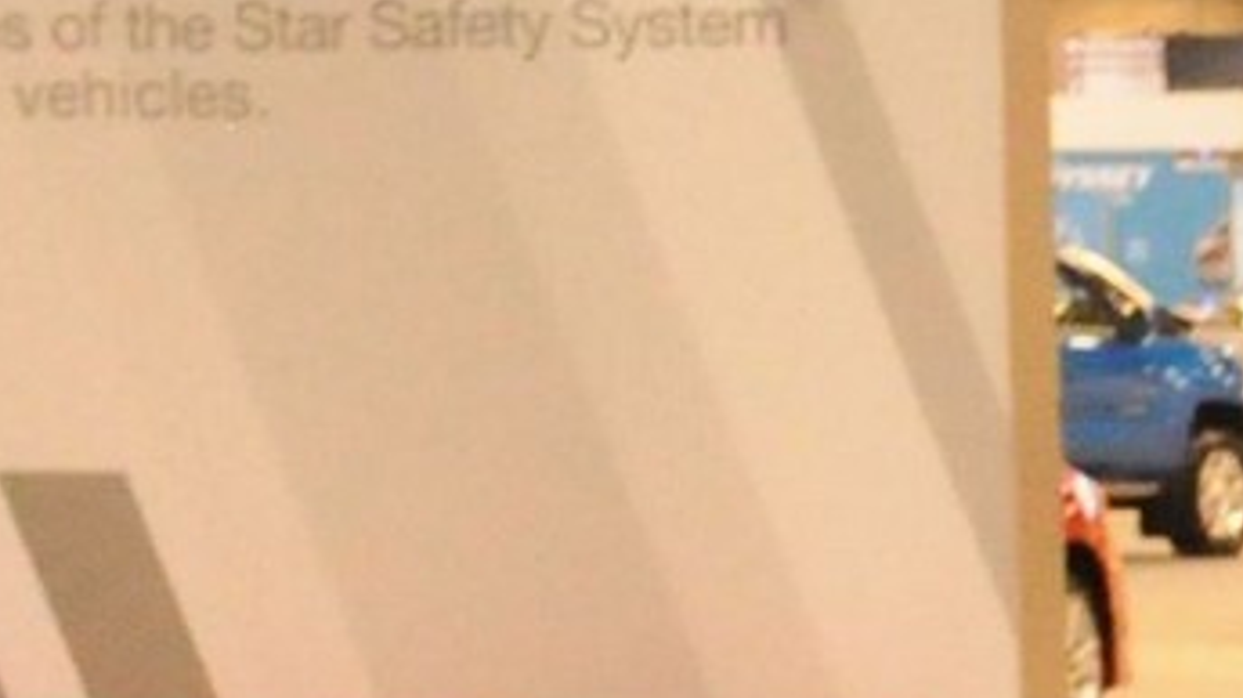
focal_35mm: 297
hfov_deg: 6.5
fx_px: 9783
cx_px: 3895
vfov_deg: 4.0
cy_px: 1720
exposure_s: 1/100
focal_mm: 26
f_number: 4.2
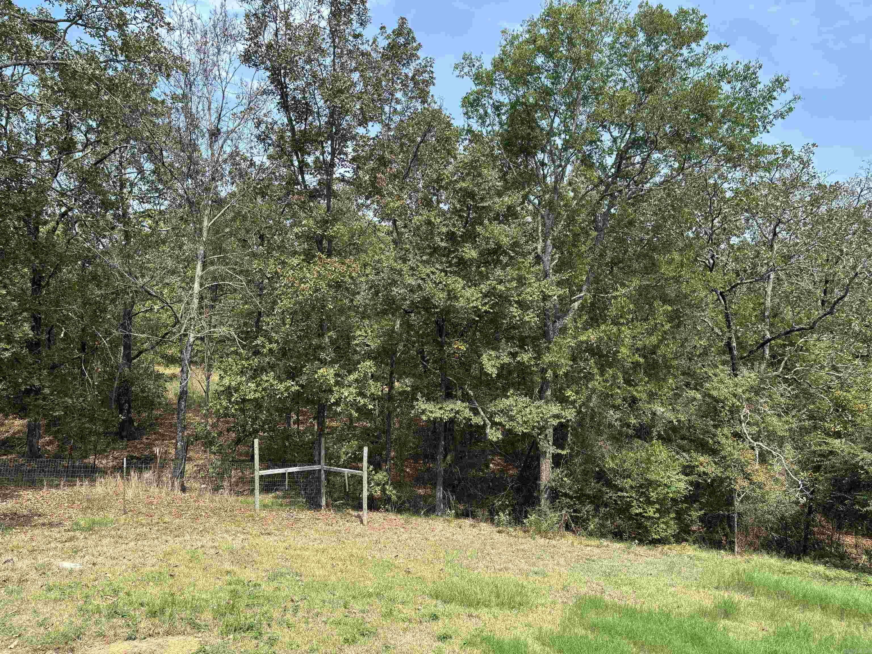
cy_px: 327
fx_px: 655
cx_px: 436
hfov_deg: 67.3
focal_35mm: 26
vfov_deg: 53.1
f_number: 1.6
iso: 50
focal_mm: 5.96
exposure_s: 1/970
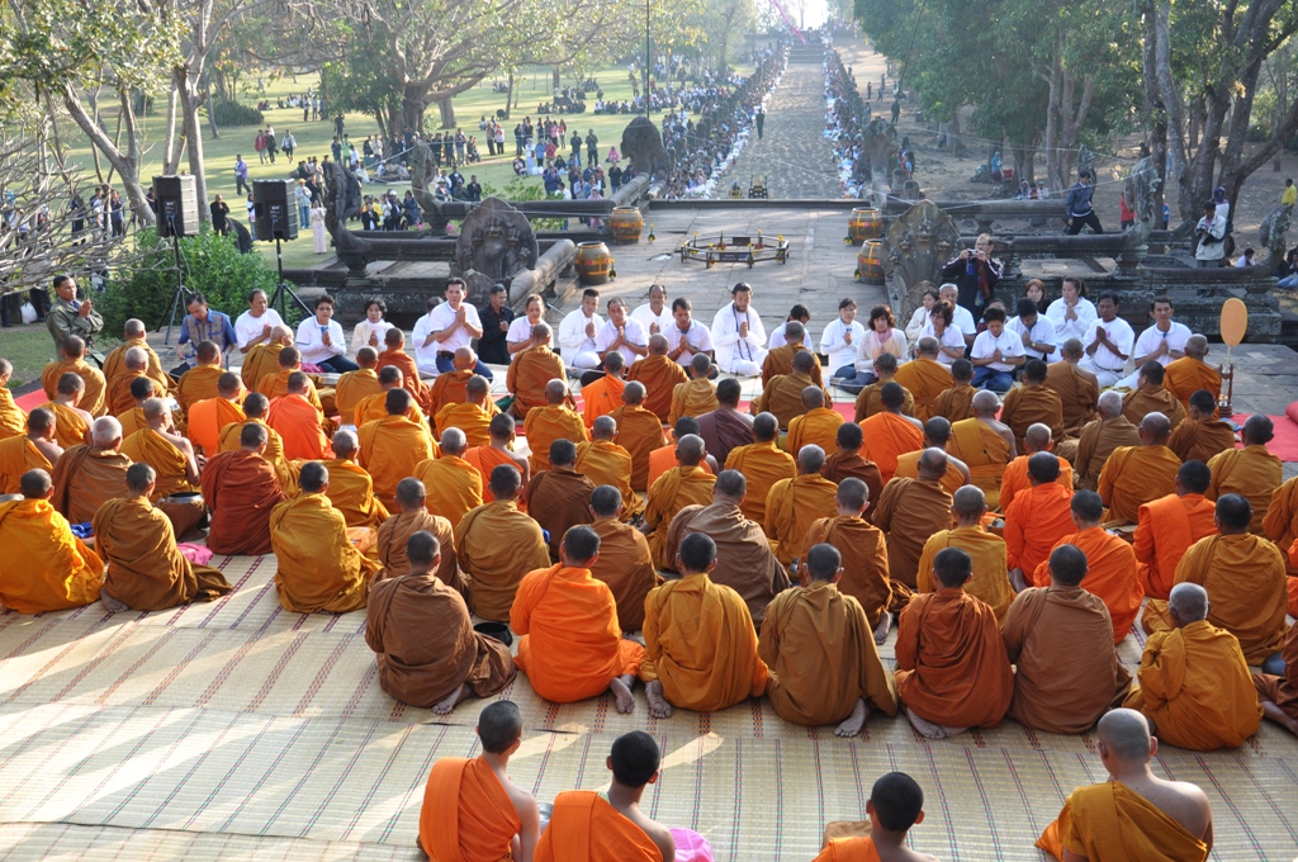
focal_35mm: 39
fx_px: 1404
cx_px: 649
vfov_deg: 34.1
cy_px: 431
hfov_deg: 49.6
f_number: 5.6
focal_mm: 26
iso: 250
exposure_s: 1/125
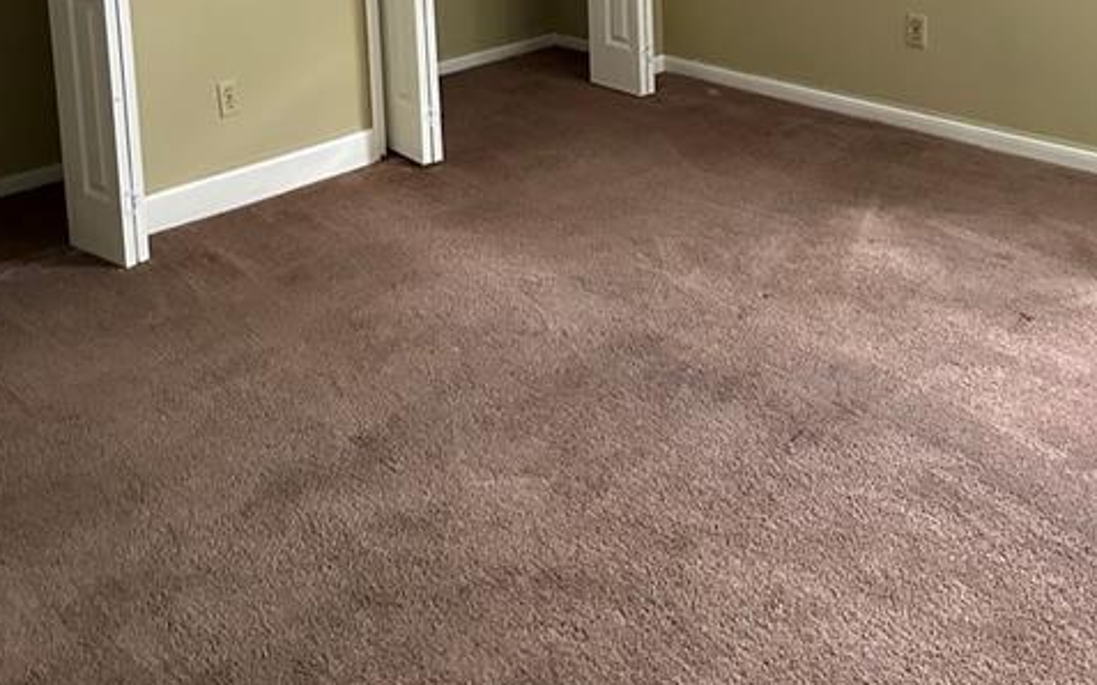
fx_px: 1226
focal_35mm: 41
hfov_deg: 48.1
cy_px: -94
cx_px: 483
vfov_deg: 28.1
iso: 800
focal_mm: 6.86
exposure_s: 1/60
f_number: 1.78
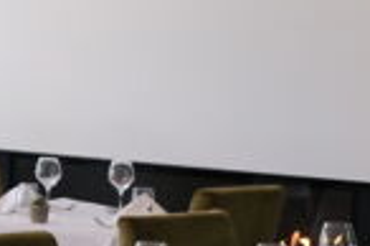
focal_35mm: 178
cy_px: -30
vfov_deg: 7.6
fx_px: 1827
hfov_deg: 10.2
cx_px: -497
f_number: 2.8
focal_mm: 18
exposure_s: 1/60
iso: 500
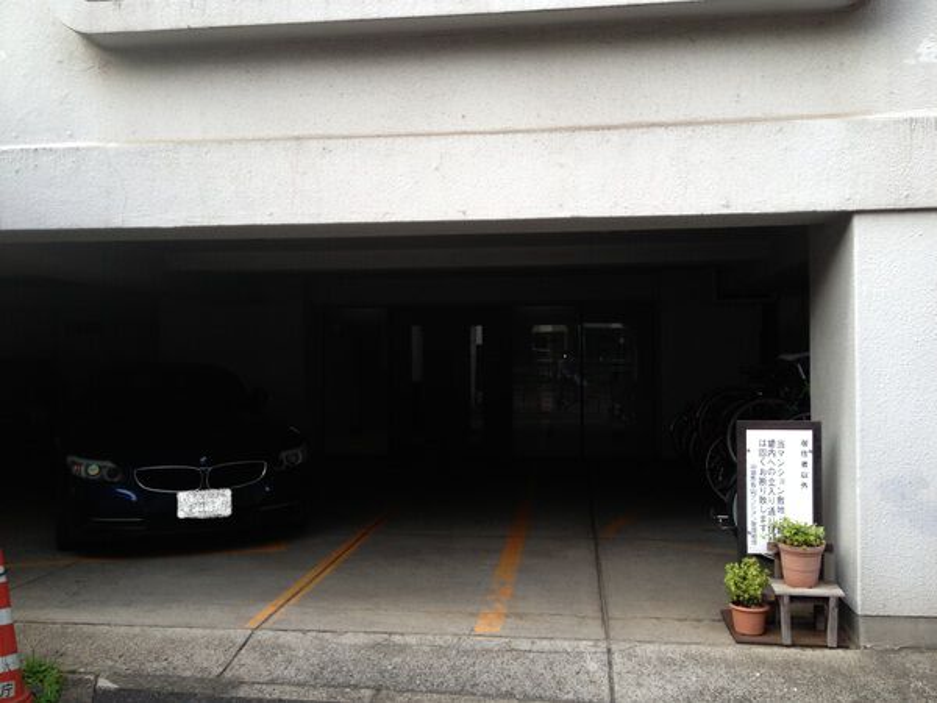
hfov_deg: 52.6
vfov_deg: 40.7
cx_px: 468
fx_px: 947
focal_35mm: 35
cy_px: 352
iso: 50
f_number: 2.4
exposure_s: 1/208
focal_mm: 4.28
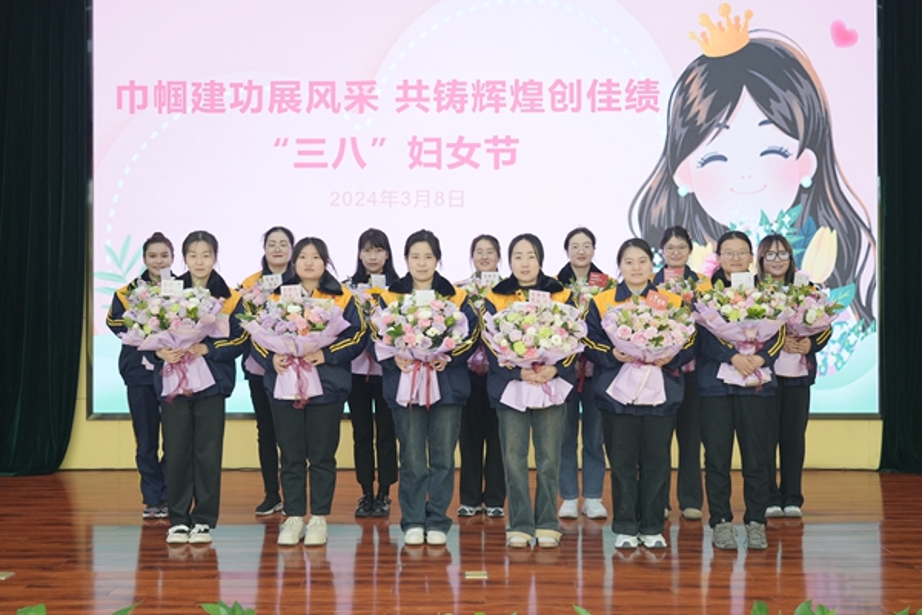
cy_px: 308
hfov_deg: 42.7
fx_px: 1178
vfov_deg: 29.2
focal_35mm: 46
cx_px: 461
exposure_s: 1/45
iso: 800
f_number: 4
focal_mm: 46
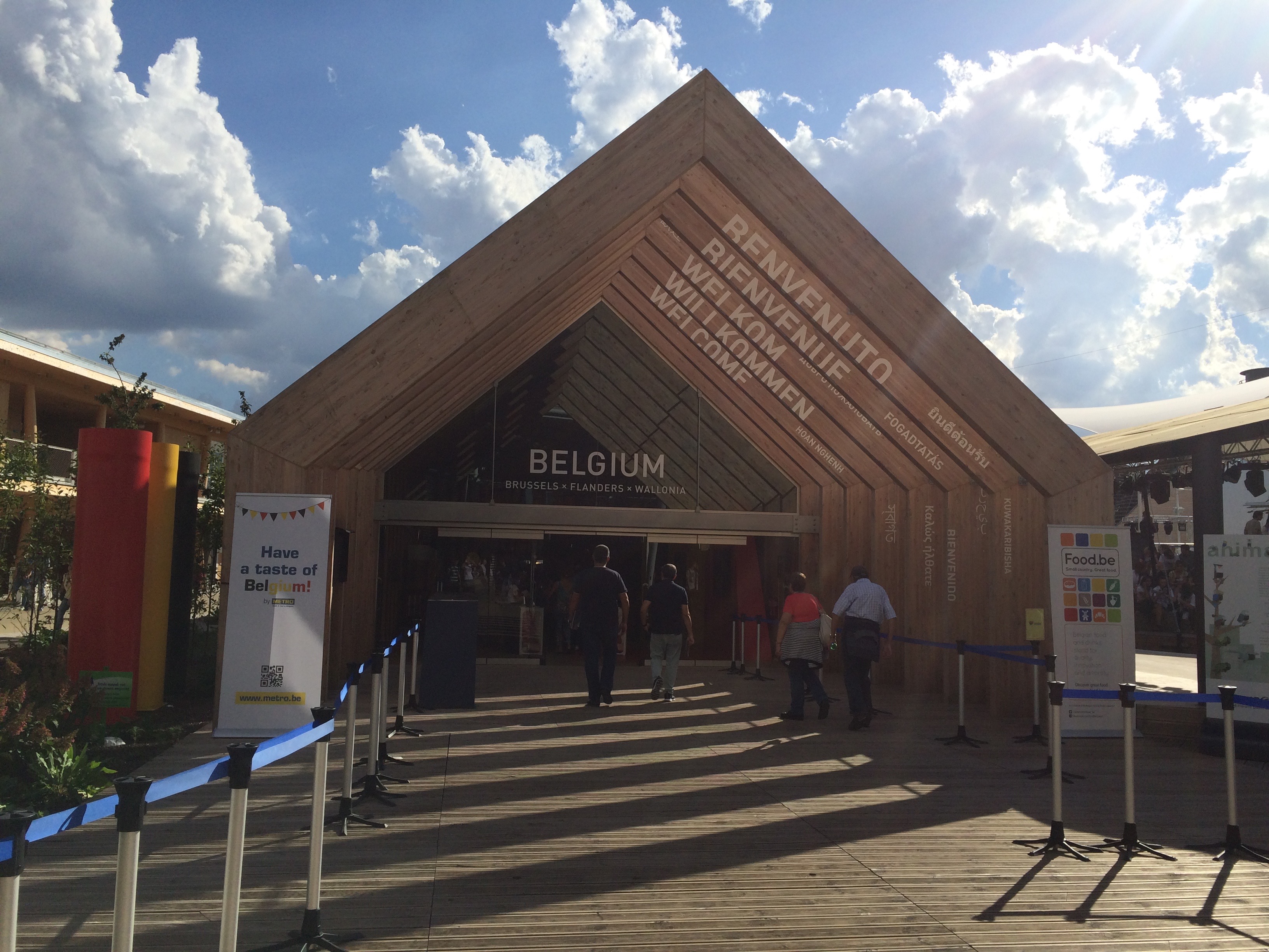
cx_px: 634
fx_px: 1063
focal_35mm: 29
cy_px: 476
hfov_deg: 61.7
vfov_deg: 48.2
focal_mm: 4.15
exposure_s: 1/4566
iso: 32
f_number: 2.2
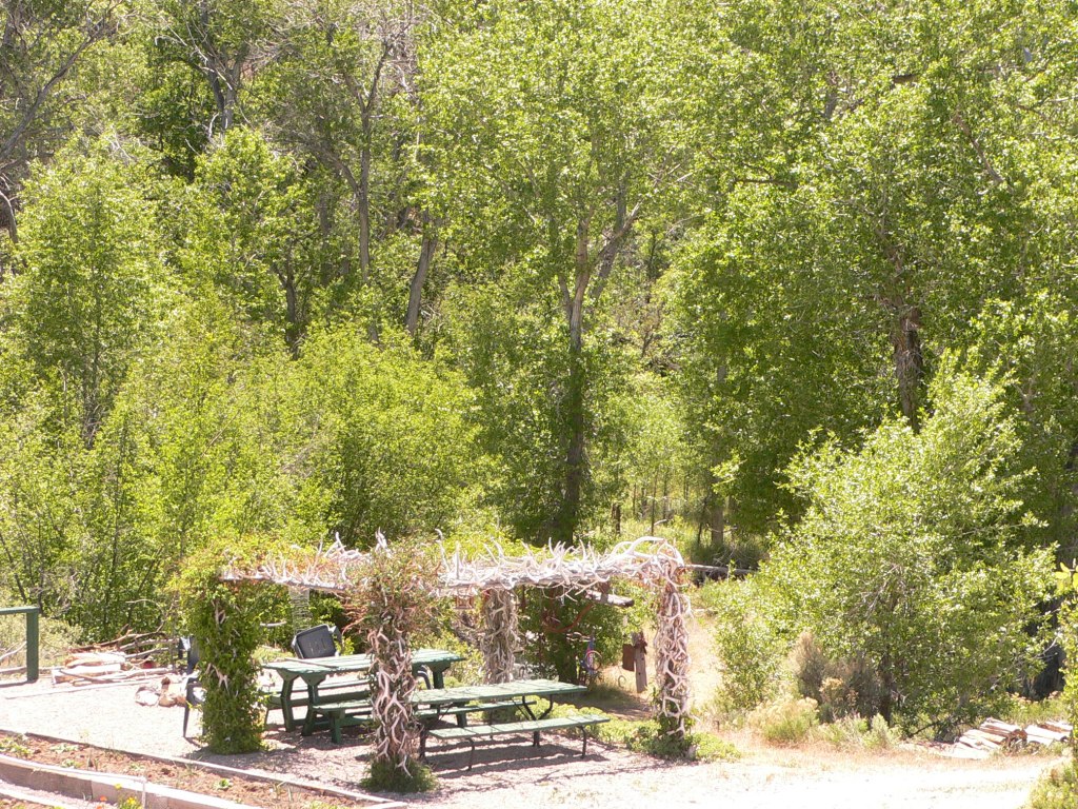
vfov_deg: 18.7
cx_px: 539
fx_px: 2460
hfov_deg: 24.7
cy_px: 404
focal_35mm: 79
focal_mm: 10.5
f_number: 4
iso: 80
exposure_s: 1/160
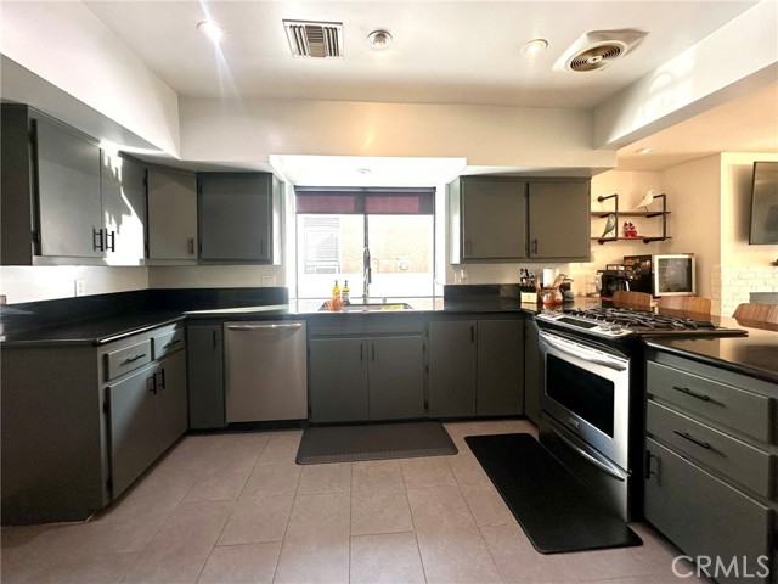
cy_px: 292
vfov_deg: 85.7
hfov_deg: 102.1
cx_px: 389
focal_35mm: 14
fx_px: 315
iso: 64
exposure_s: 1/120
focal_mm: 2.22
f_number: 2.2
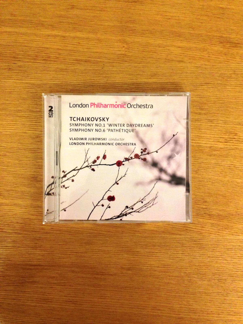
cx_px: 122
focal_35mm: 33
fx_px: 309
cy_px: 162
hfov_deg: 42.9
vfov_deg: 55.4
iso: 400
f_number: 2.4
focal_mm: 4.13
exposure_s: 1/15
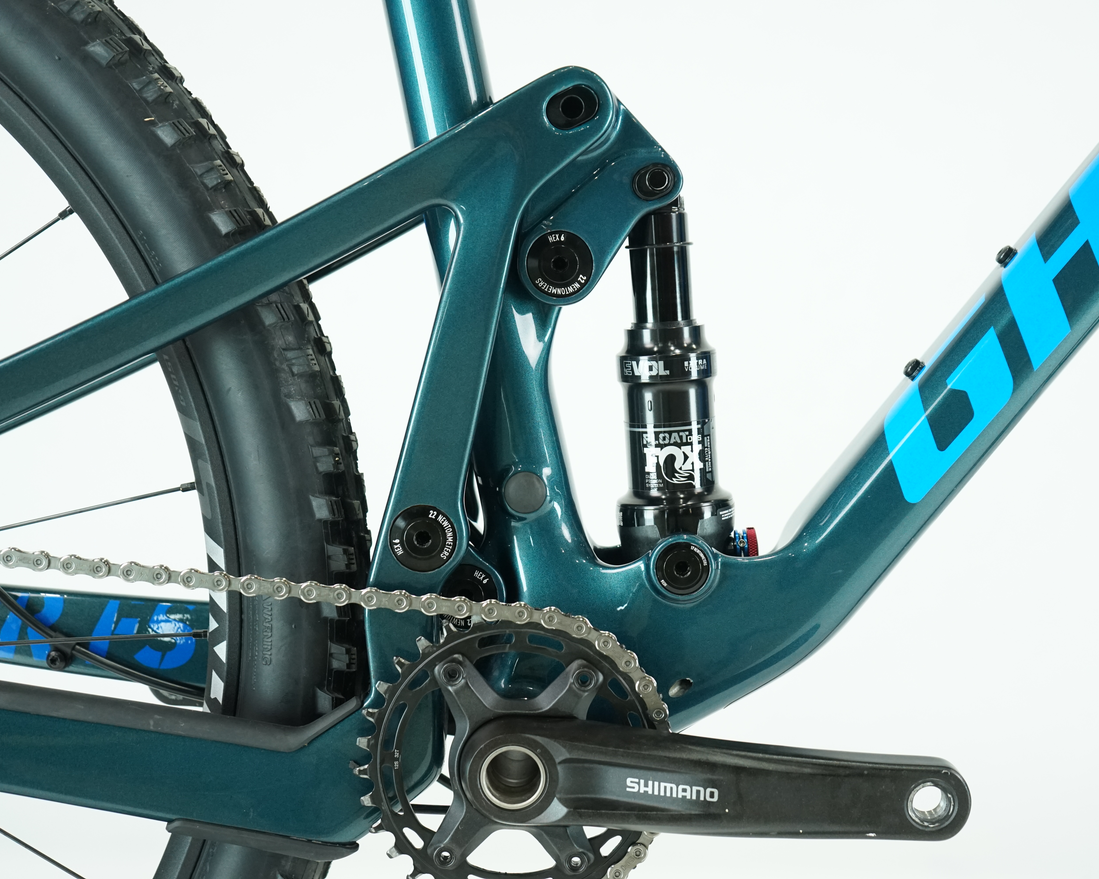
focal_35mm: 53
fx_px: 1724
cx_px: 618
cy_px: 439
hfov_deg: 35.3
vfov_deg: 28.6
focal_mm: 47
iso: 2000
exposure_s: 1/200
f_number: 4.5
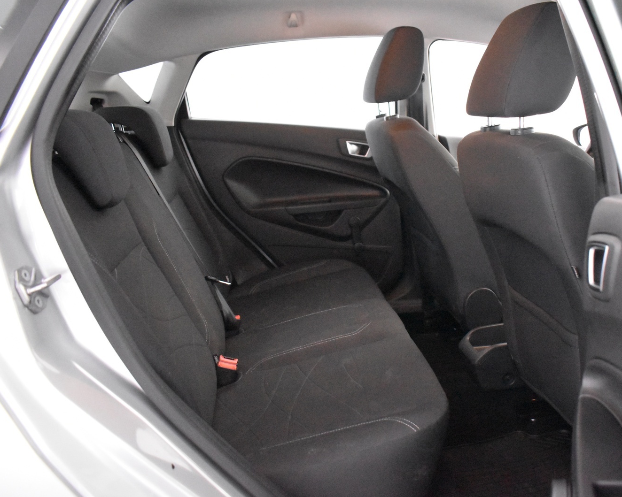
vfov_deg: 47.1
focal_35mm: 31
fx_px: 571
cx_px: 378
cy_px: 249
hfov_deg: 56.7
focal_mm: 18
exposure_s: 1/60
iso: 12800
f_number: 3.5
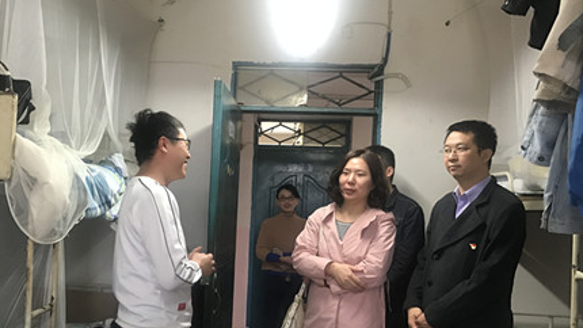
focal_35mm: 39
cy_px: 217
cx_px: 229
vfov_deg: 30.2
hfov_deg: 51.2
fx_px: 603
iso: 64
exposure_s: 1/17
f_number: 1.8
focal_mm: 3.99
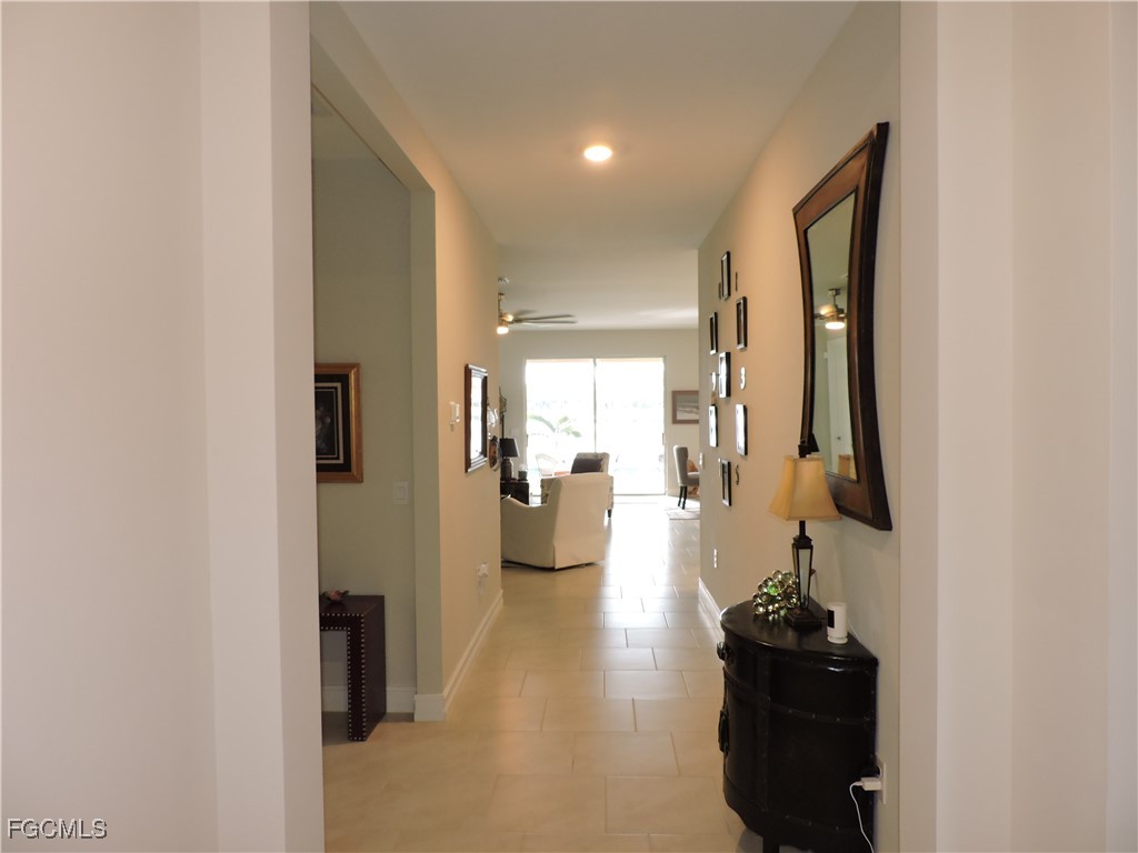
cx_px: 569
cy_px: 426
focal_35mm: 24
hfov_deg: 71.6
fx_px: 789
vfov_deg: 56.8
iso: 280
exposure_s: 1/40
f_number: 3
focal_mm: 4.3
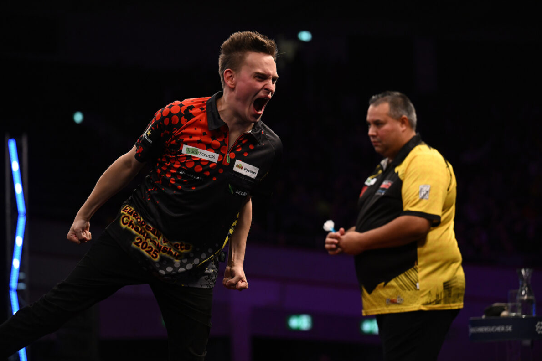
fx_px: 1595
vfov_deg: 12.9
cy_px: 181
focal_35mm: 106
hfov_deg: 19.3
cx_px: 269
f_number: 2.8
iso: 2000
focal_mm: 105
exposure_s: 1/800
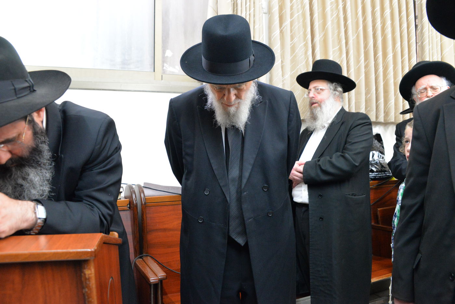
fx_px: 354
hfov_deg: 65.5
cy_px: 152
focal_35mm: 28
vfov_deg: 46.4
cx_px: 228
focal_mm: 28
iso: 5000
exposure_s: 1/125
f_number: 5.6
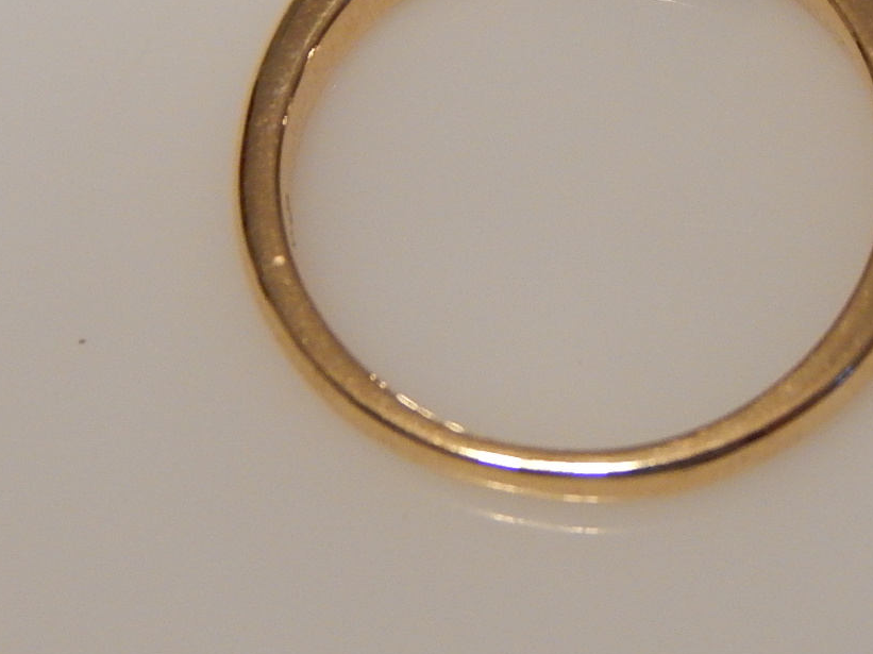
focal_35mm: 312
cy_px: 99
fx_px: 7865
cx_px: 657
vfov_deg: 4.8
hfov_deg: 6.3
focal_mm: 28.7
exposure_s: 1/20
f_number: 5.1
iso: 400
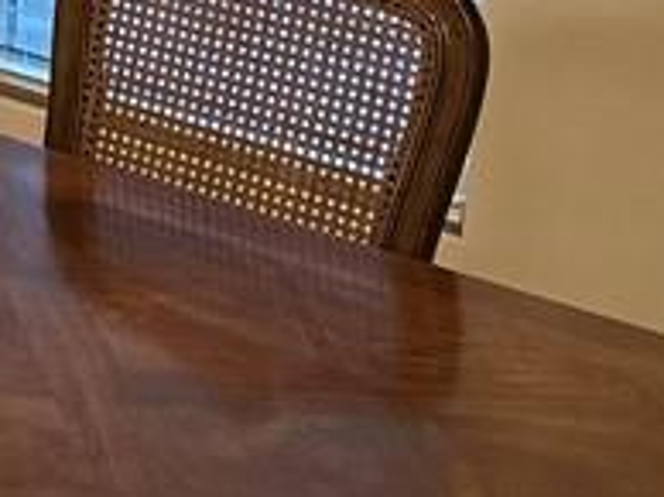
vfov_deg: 11.3
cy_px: -202
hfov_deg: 13.0
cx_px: -767
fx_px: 2433
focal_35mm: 127
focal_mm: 6.86
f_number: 1.78
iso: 320
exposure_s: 1/60
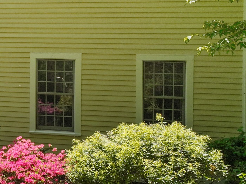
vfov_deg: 16.3
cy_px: 33
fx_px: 639
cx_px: -203
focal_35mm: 90
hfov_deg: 17.5
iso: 150
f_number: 2.8
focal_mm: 12.29
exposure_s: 1/1600
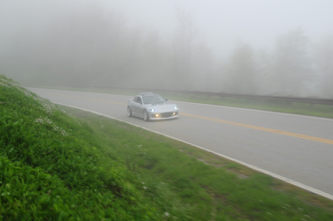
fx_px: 402
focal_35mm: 44
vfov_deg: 30.8
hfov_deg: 45.0
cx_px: 166
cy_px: 110
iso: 200
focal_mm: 29
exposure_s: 1/40
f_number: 5.6
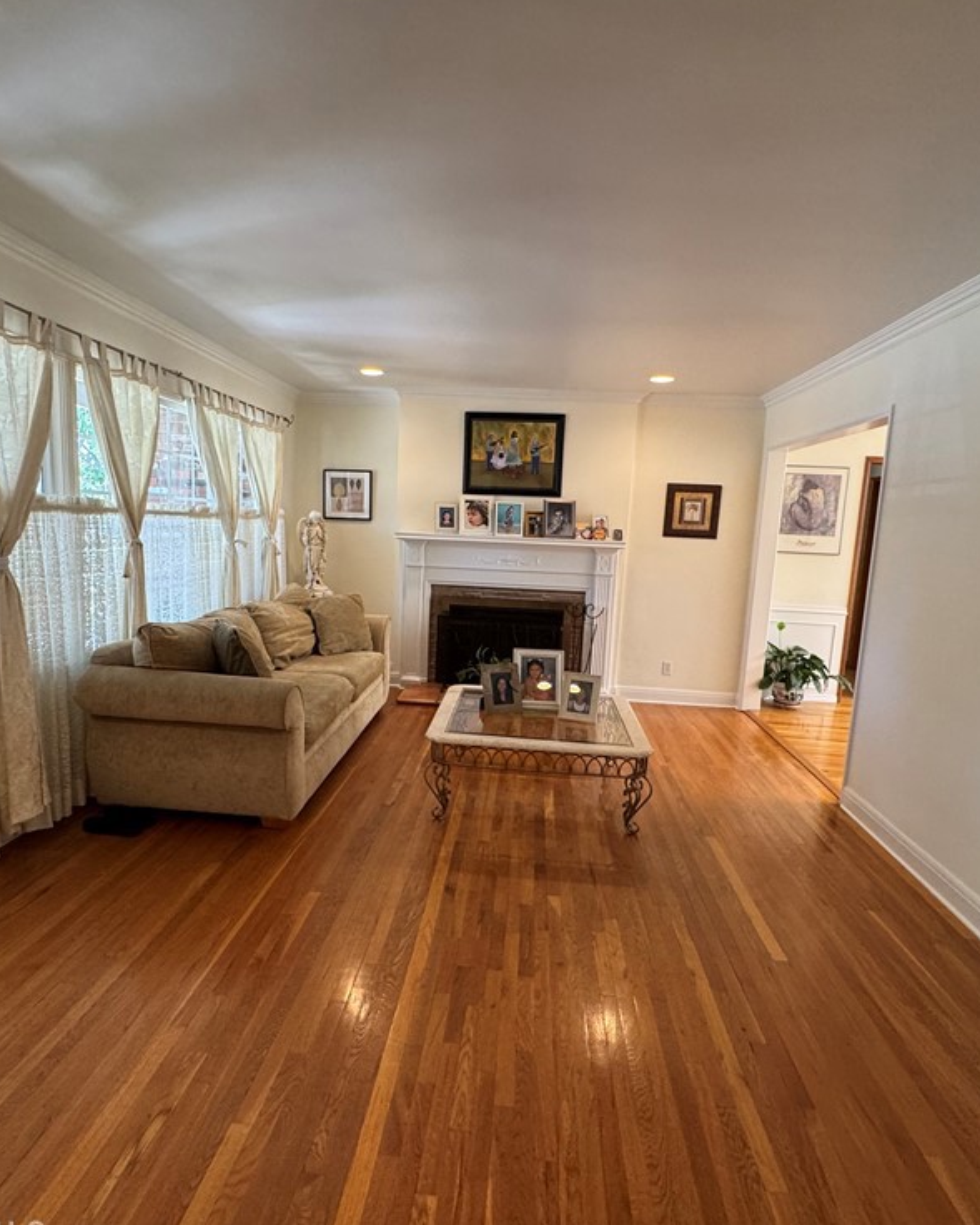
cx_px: 471
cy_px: 621
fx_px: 689
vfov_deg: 83.3
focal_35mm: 19
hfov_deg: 70.8
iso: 250
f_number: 2.2
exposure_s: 1/120
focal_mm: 2.22
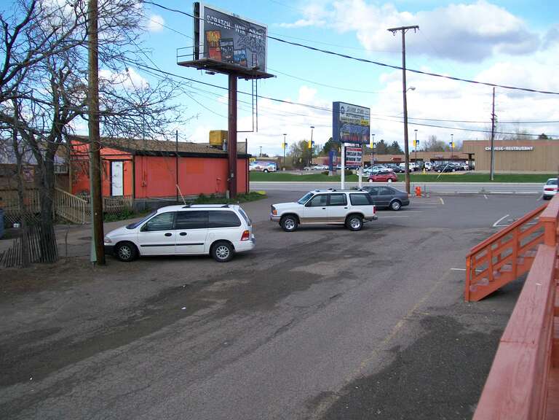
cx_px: 280
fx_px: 581
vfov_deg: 39.7
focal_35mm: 36
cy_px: 210
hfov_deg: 51.4
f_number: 2.7
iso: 64
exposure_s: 1/500
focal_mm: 6
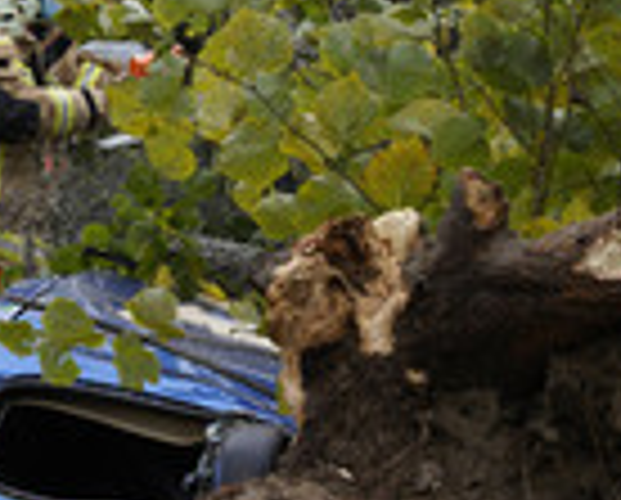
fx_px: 3720
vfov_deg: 7.7
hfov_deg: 9.4
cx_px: -97
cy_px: 288
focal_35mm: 202
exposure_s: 1/60
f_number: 8
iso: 160
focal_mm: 66
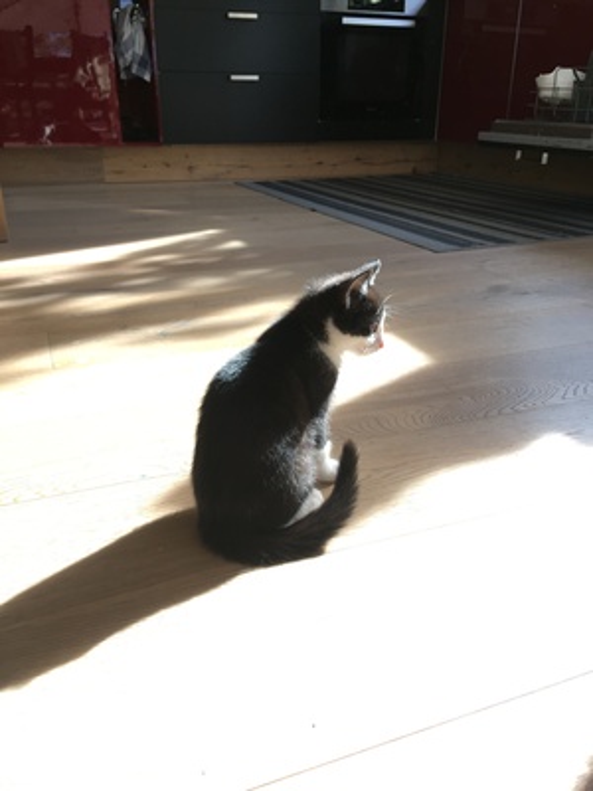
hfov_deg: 48.2
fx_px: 662
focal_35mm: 29
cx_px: 296
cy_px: 396
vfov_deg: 61.7
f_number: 2.2
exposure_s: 1/100
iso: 40
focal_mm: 4.15
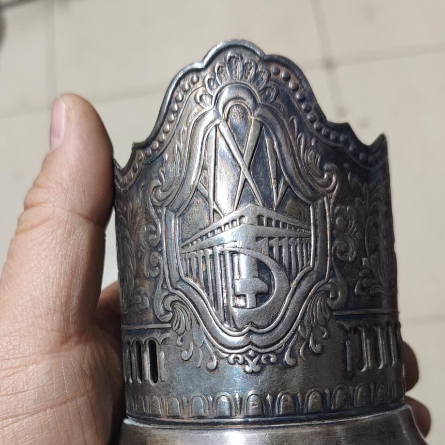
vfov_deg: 36.2
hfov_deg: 37.5
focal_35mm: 45
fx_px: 654
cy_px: 361
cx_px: 205
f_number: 1.88
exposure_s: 1/60
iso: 957
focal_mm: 4.84
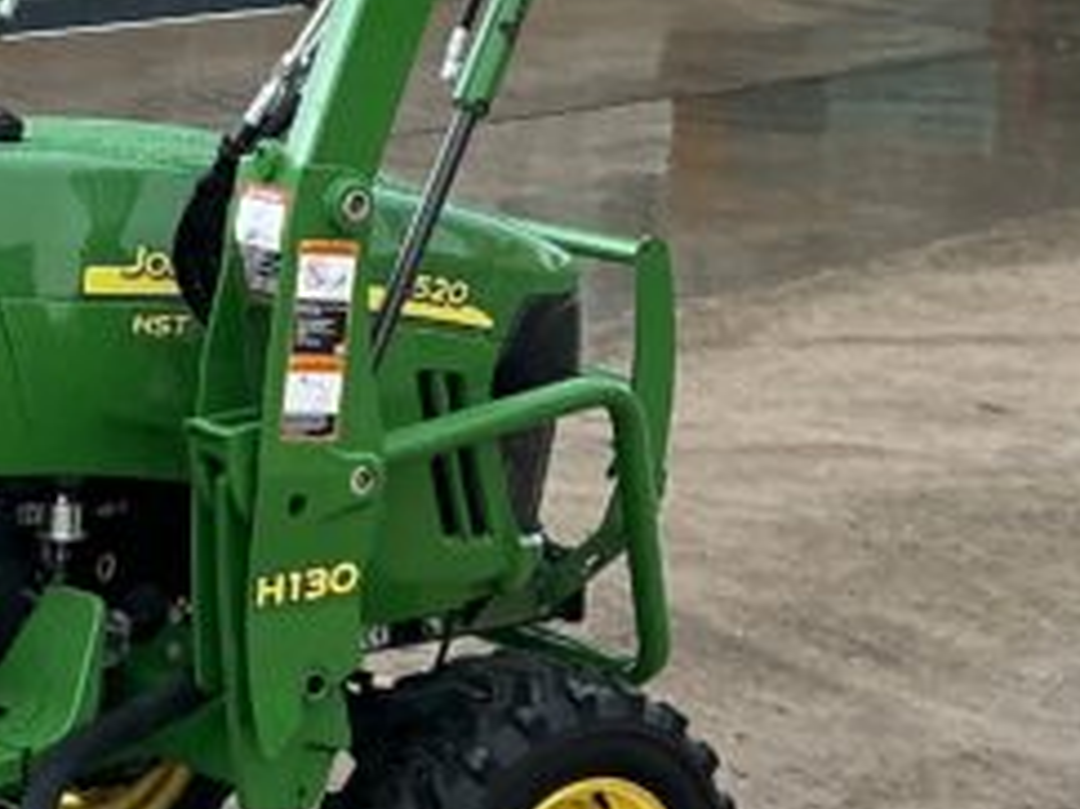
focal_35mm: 118
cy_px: 240
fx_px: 3680
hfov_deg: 16.3
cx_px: -76
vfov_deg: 12.5
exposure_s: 1/122
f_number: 1.8
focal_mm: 3
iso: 40
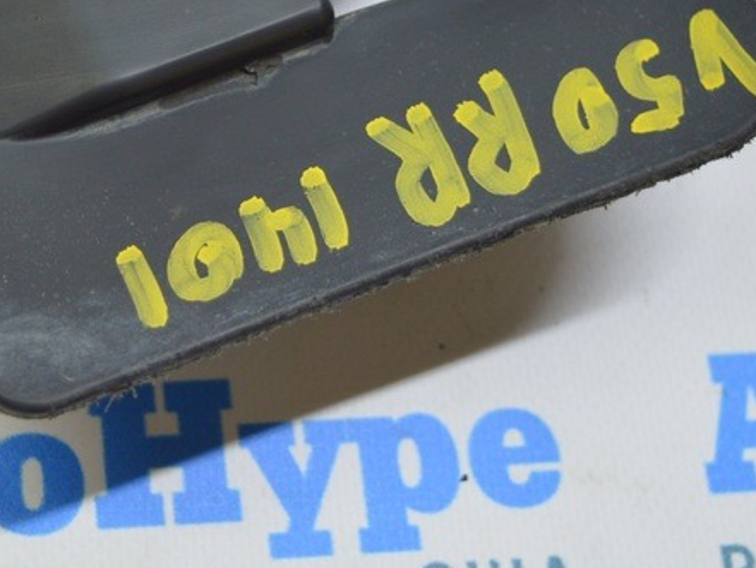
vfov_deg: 15.1
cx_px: 60
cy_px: 106
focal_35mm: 97
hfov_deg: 19.8
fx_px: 2122
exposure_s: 1/50
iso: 400
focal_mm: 29
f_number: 4.2
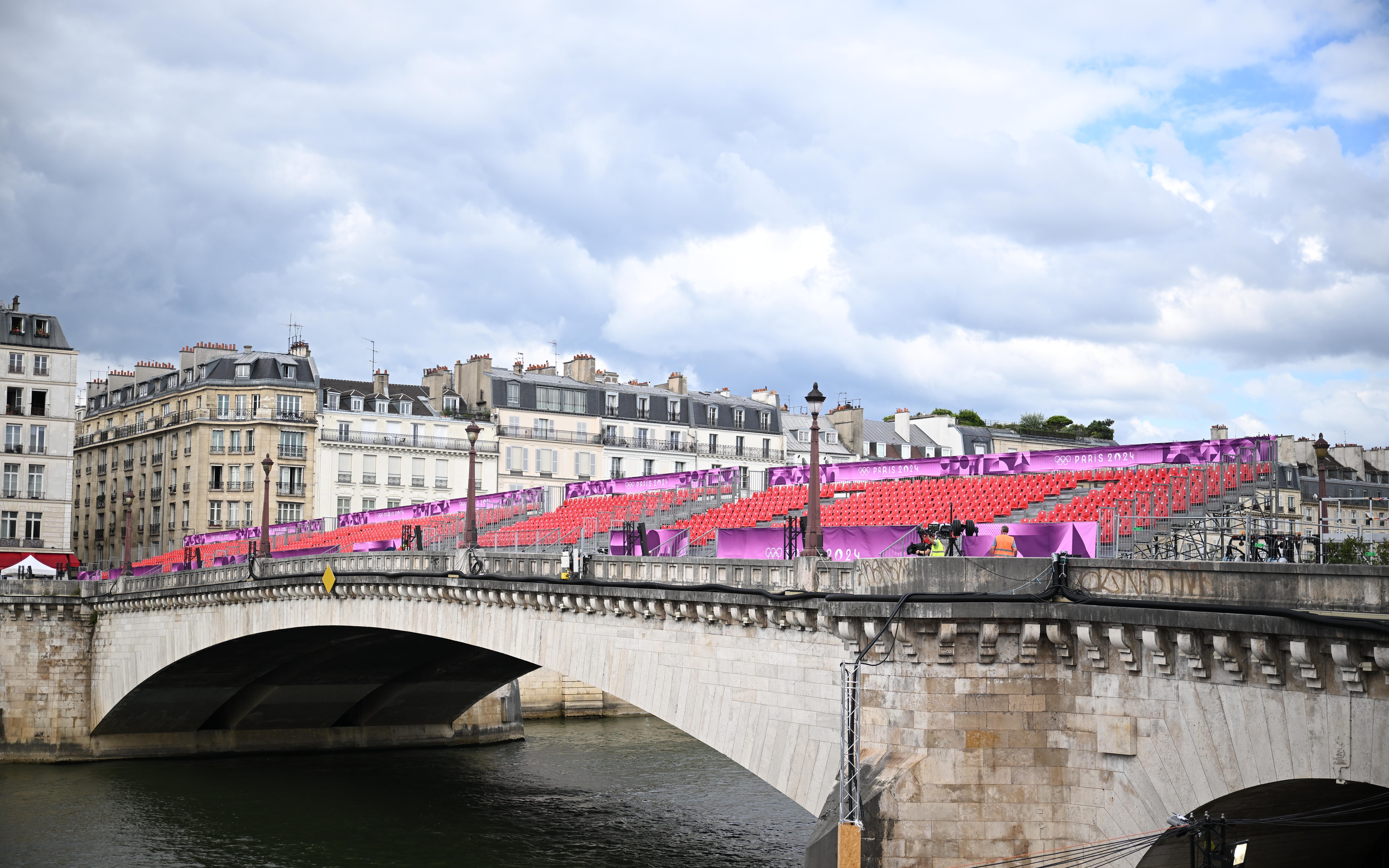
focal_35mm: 46
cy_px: 435
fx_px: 1741
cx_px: 694
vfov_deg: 28.0
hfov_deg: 43.5
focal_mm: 45
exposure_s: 1/3200
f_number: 2.8
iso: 320
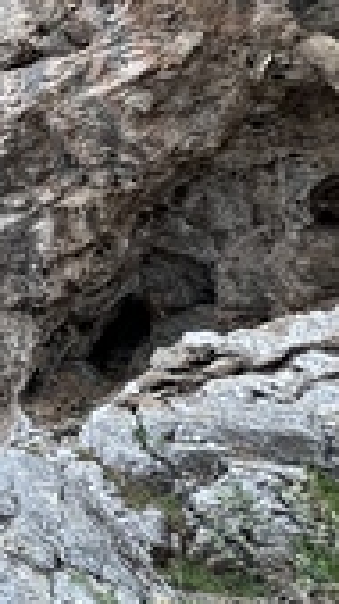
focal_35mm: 36
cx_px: -414
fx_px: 576
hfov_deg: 16.9
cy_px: 84
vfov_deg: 50.3
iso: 32
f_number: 1.8
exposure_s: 1/321
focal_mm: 1.57
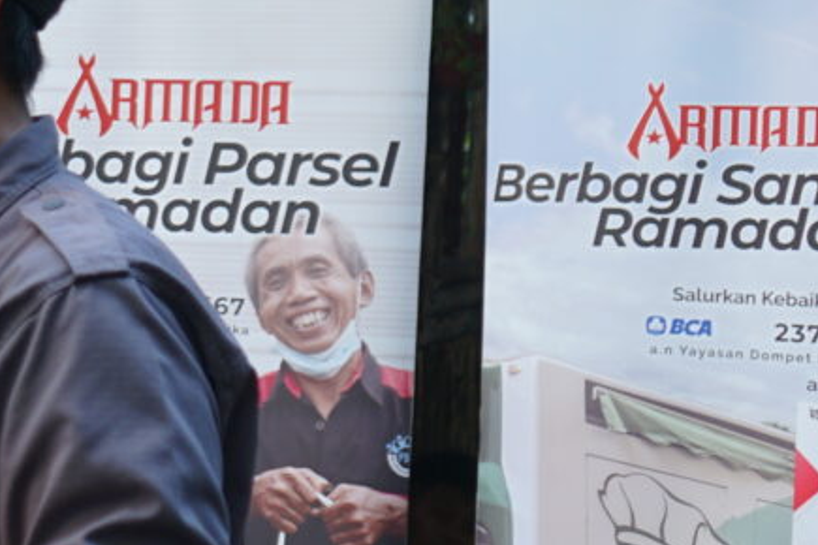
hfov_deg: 12.5
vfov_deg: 9.4
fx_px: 3317
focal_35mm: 146
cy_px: 211
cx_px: -773
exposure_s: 1/60
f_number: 3.5
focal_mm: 31
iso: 160
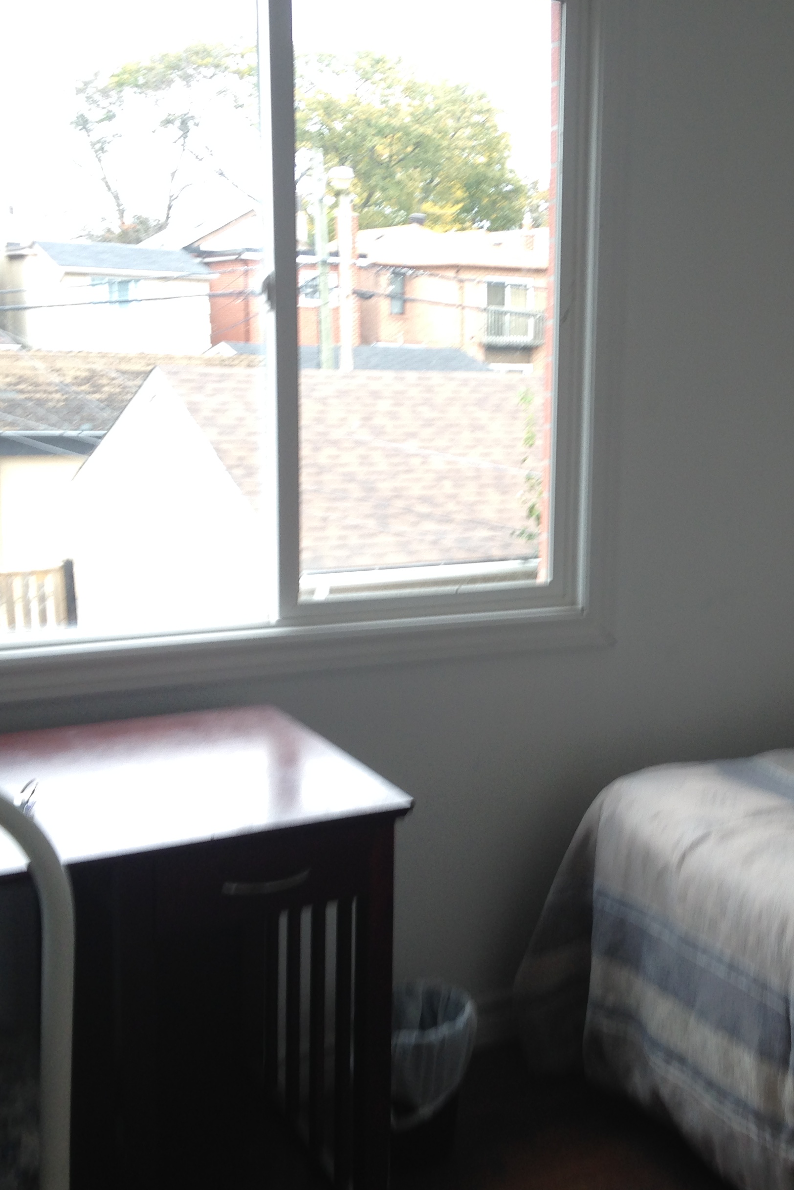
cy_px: 595
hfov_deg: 28.7
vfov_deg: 42.7
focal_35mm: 46
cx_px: 610
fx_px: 1521
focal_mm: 4.12
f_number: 2.4
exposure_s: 1/40
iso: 50
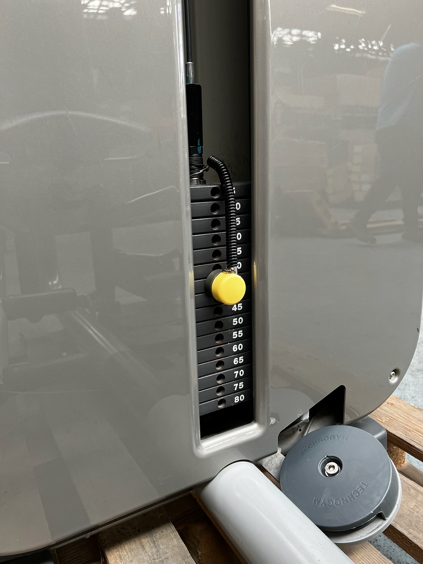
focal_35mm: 26
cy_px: 282
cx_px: 212
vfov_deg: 67.3
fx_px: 424
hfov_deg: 53.1
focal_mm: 5.7
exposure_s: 1/100
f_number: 1.5
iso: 125
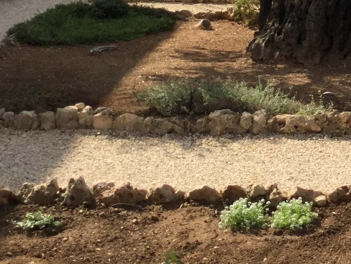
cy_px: -91
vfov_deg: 14.1
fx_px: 1014
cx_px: 534
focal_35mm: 100
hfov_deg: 17.5
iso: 25
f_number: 2.4
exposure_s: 1/994
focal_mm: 3.3
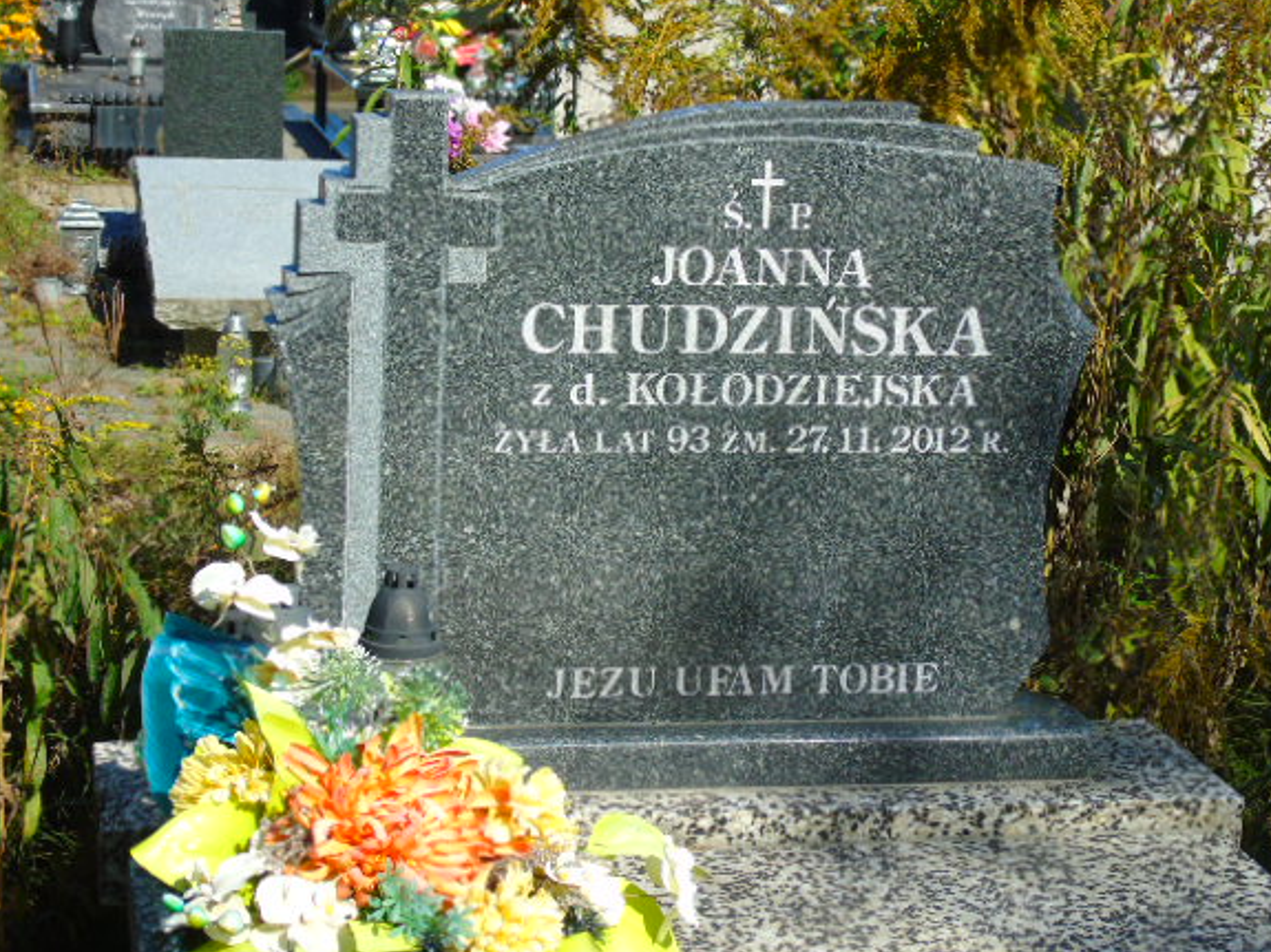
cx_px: 661
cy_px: 464
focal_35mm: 79
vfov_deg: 18.7
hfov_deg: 24.7
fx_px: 2900
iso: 80
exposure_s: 1/500
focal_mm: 13
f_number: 4.7
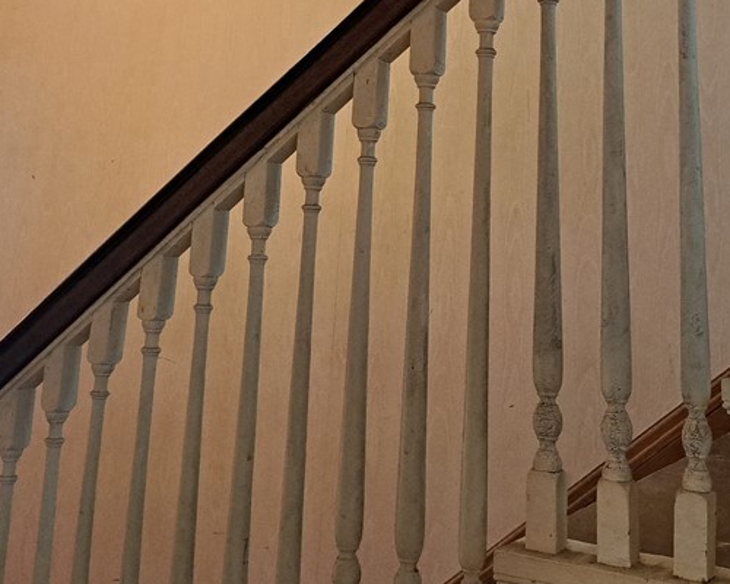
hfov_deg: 38.7
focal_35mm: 48
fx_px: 1037
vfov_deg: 29.9
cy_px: 39
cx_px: 410
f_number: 1.8
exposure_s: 1/40
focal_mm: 5.23
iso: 400
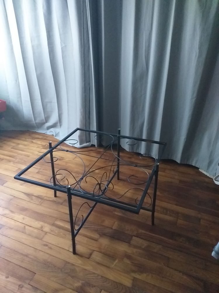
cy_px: 146
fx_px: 228
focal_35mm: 27
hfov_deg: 51.4
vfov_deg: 65.3
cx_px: 110
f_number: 1.9
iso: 400
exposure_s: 1/25
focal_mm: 3.6
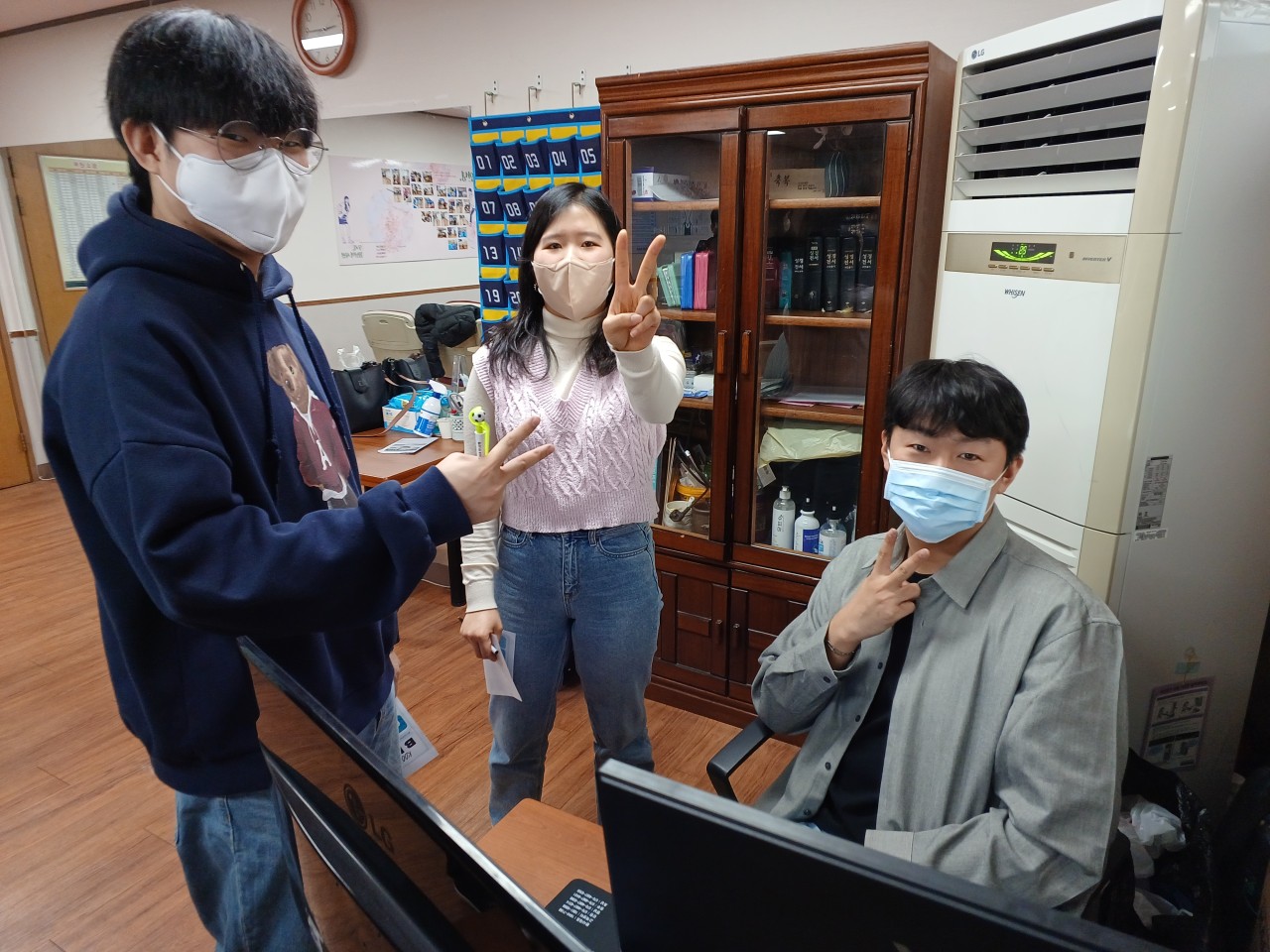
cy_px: 476
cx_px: 635
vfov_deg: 58.9
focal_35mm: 23
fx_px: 844
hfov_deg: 73.9
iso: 160
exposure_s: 1/40
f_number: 1.8
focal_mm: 5.06
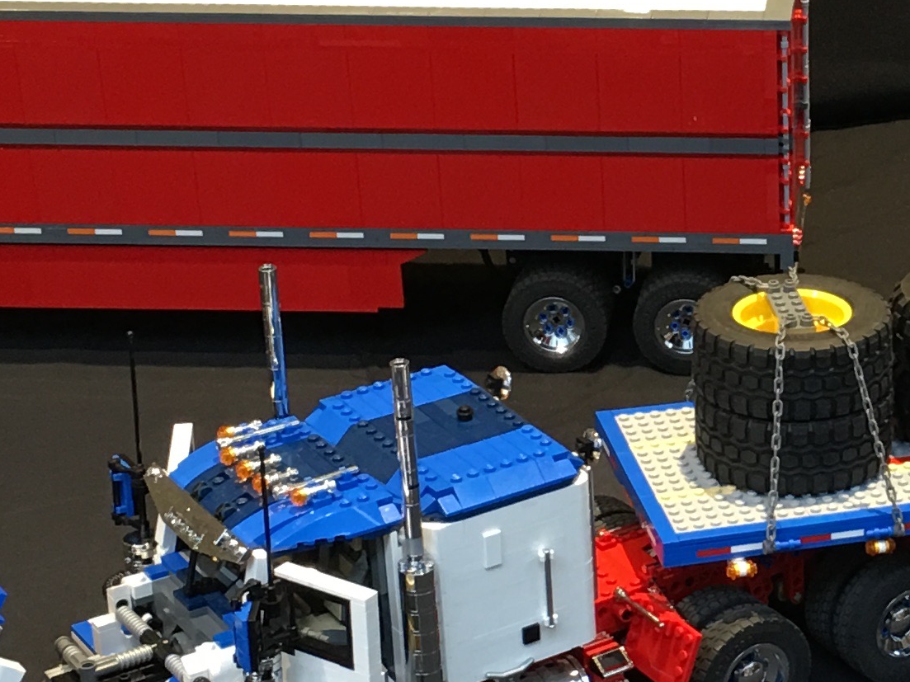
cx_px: 881
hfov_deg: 18.1
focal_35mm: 106
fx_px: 2786
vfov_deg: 14.0
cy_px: 353
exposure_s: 1/17
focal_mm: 4.15
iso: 50
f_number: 2.2
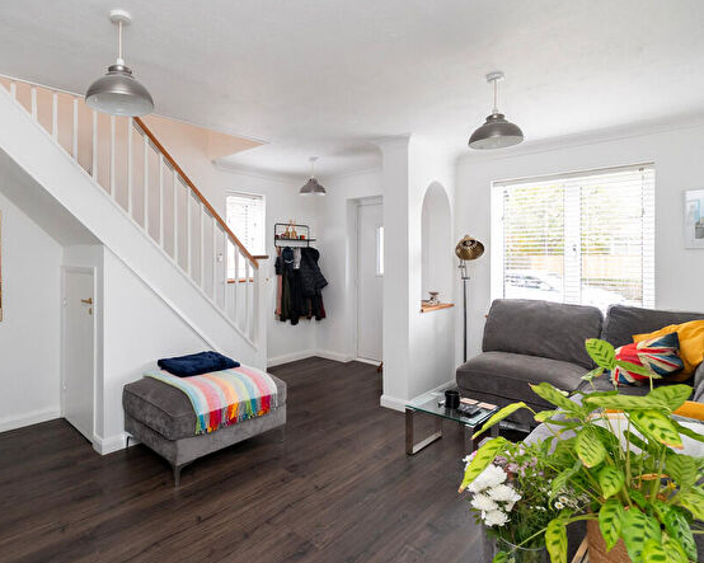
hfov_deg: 81.6
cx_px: 261
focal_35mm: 19
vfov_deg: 70.8
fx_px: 396
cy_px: 269
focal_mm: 16
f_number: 7.1
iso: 1600
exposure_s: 1/30
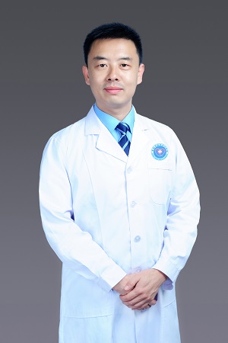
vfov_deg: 39.6
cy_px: 172
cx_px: 114
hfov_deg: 27.0
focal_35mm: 50
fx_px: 475
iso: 200
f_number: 9
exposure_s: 1/160
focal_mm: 50
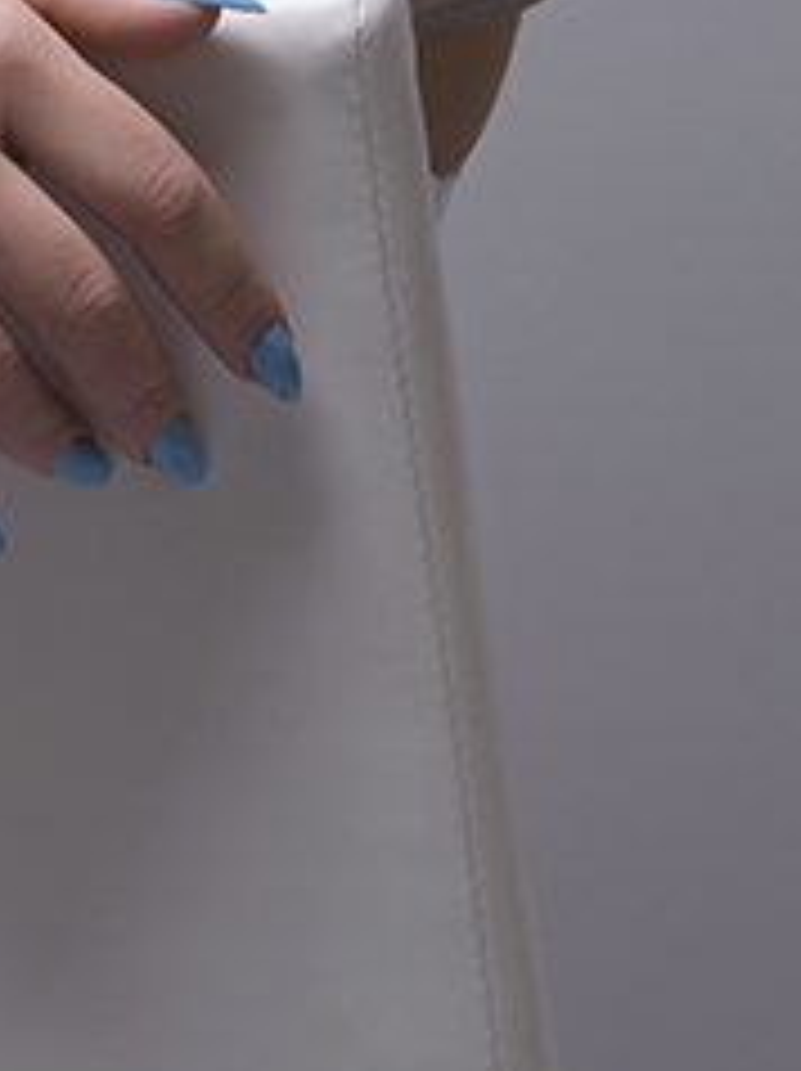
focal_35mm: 369
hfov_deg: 4.0
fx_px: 11405
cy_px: 1138
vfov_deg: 5.4
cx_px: -65
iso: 100
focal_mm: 38
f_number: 11
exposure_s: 1/200
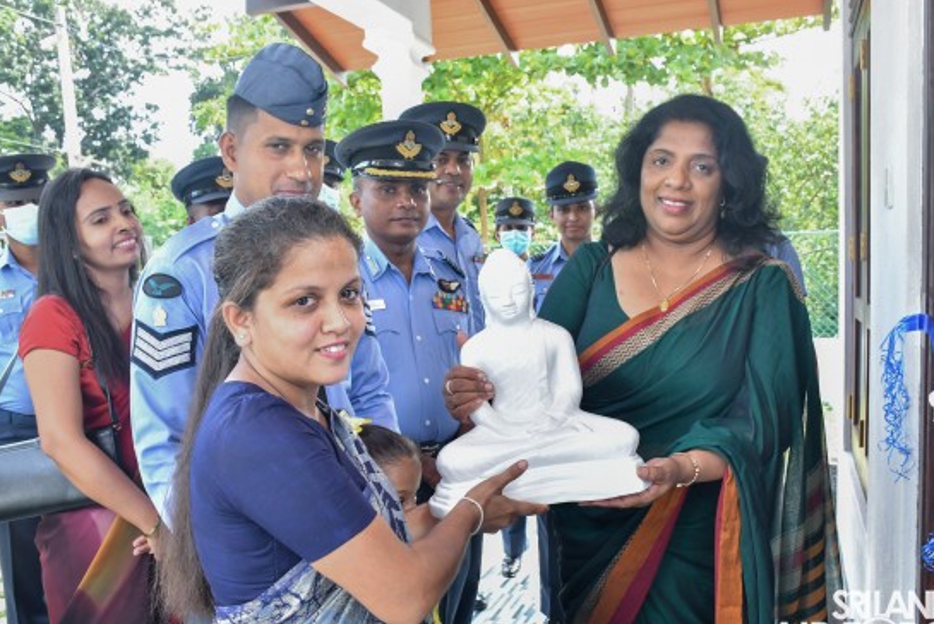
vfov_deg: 40.0
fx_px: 857
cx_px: 492
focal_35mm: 33
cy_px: 336
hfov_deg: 57.2
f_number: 7.1
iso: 1000
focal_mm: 20
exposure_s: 1/250
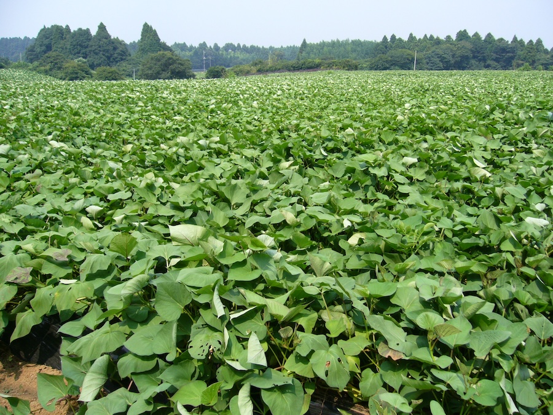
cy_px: 208
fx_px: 559
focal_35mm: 35
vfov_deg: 40.7
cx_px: 276
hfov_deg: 52.6
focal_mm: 5.8
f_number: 5.6
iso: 80
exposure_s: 1/200
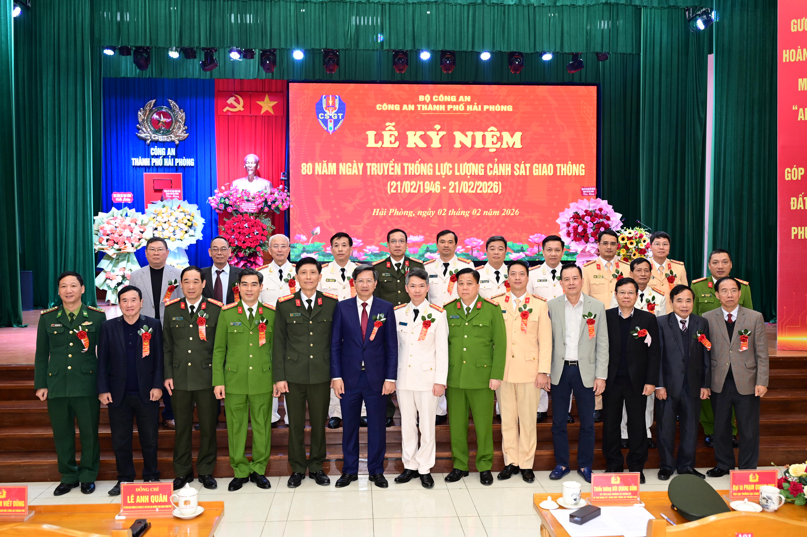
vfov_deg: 39.9
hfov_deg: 57.2
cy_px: 268
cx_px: 404
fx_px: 739
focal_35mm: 33
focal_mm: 33
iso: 2000
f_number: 4
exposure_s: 1/160
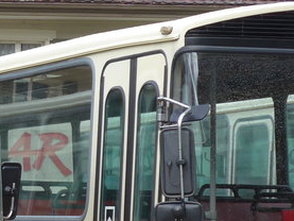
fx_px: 1801
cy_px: 174
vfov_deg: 7.0
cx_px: -232
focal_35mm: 212
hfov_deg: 8.9
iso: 80
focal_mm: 10.1
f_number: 3.2
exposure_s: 1/250
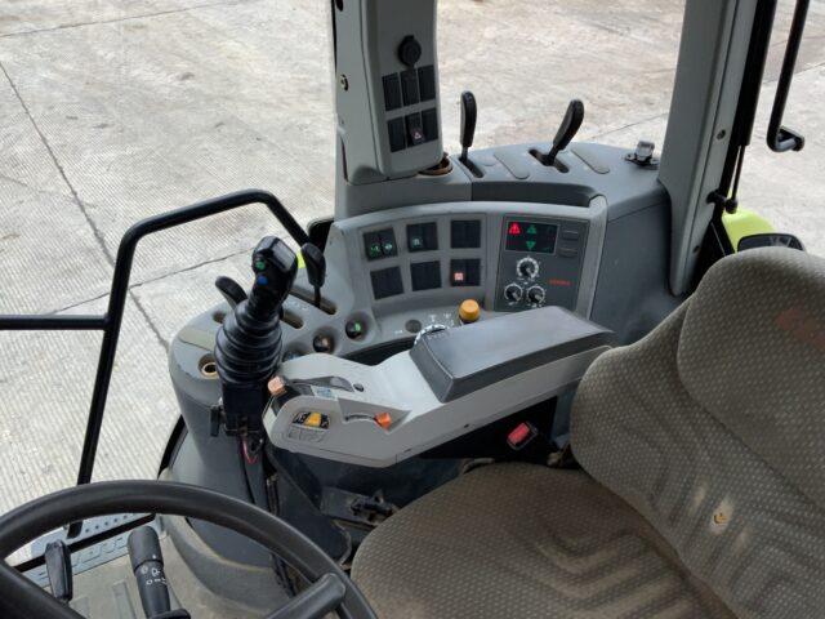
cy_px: 310
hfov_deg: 61.7
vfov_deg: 48.2
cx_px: 412
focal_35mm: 29
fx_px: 691
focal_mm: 3
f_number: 1.8
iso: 20
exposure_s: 1/122
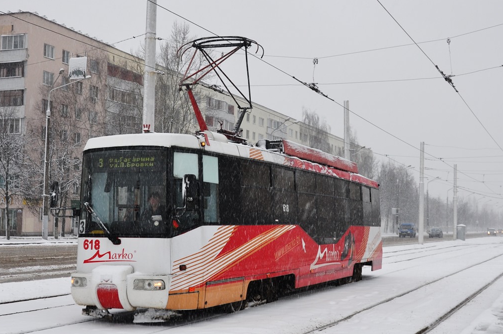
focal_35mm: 45
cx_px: 215
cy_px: 172
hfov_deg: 43.9
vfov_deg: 30.0
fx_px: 622
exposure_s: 1/80
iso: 200
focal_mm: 25
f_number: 8
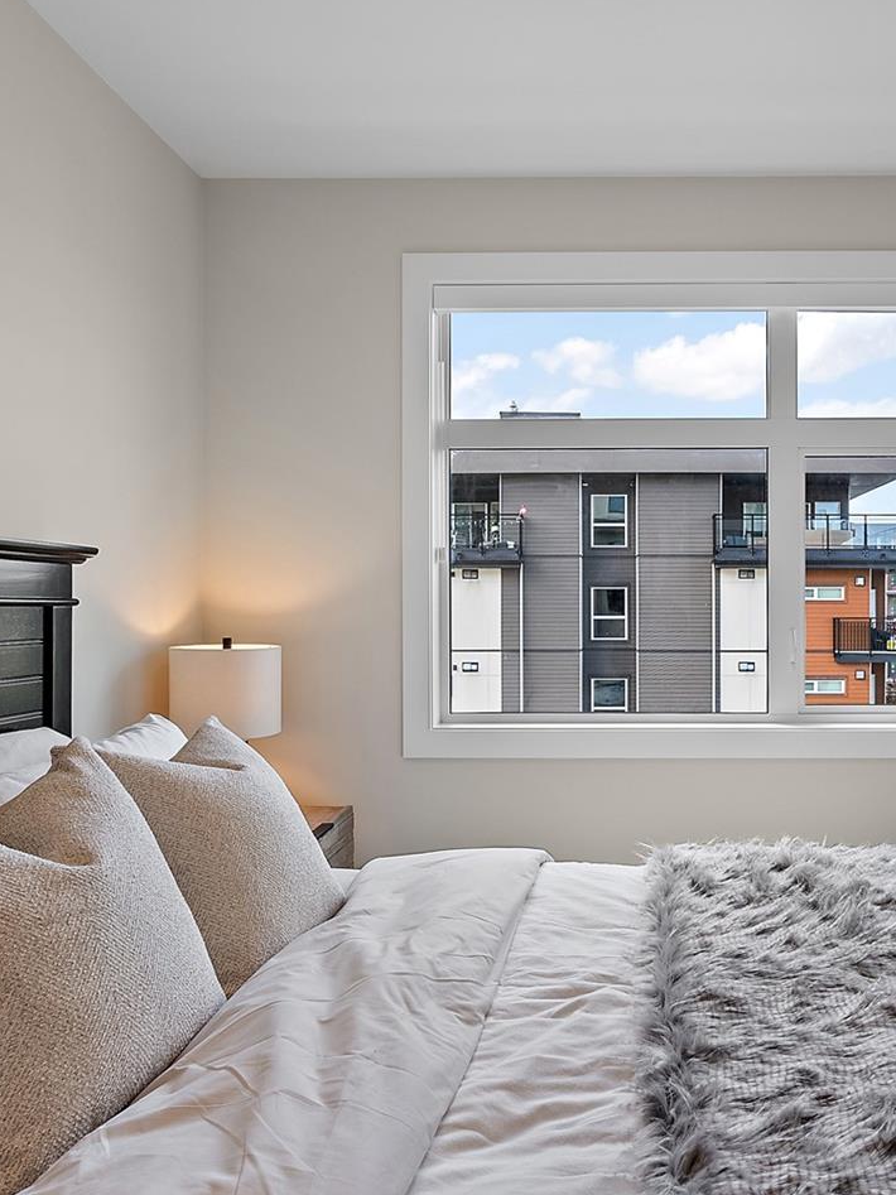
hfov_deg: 51.8
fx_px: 898
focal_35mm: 26
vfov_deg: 67.2
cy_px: 639
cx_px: 615
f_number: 7.1
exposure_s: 1/25
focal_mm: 16
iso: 320
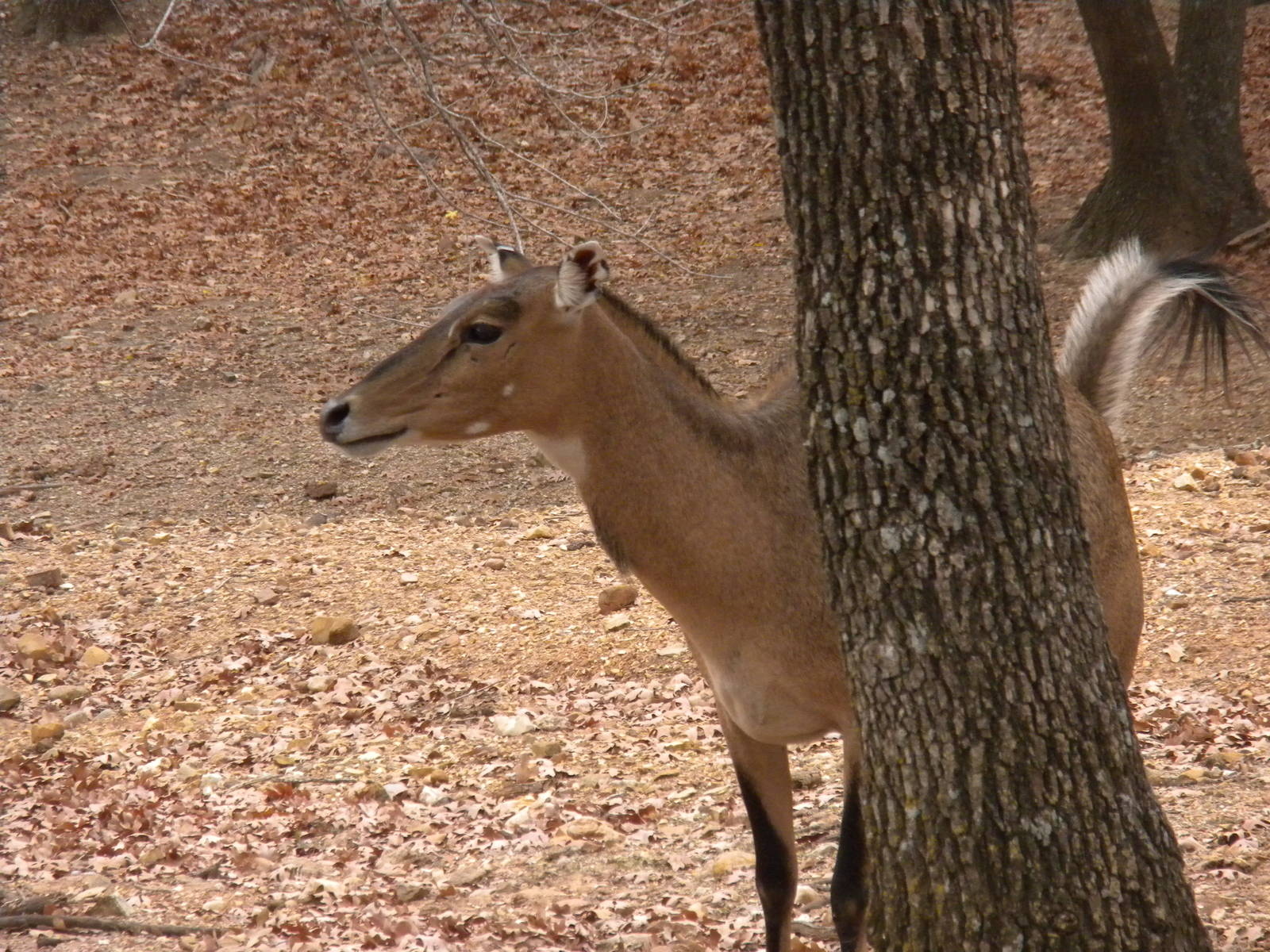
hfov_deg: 7.6
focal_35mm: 260
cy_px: 476
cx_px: 635
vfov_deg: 5.7
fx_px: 9539
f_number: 5.3
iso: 417
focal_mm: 46.2
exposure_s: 1/362
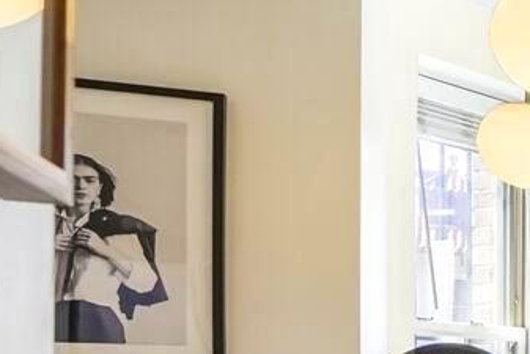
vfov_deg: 16.0
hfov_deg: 14.3
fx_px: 1208
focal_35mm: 82
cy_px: 426
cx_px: 1323
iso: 800
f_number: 8
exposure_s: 1/100
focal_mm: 16
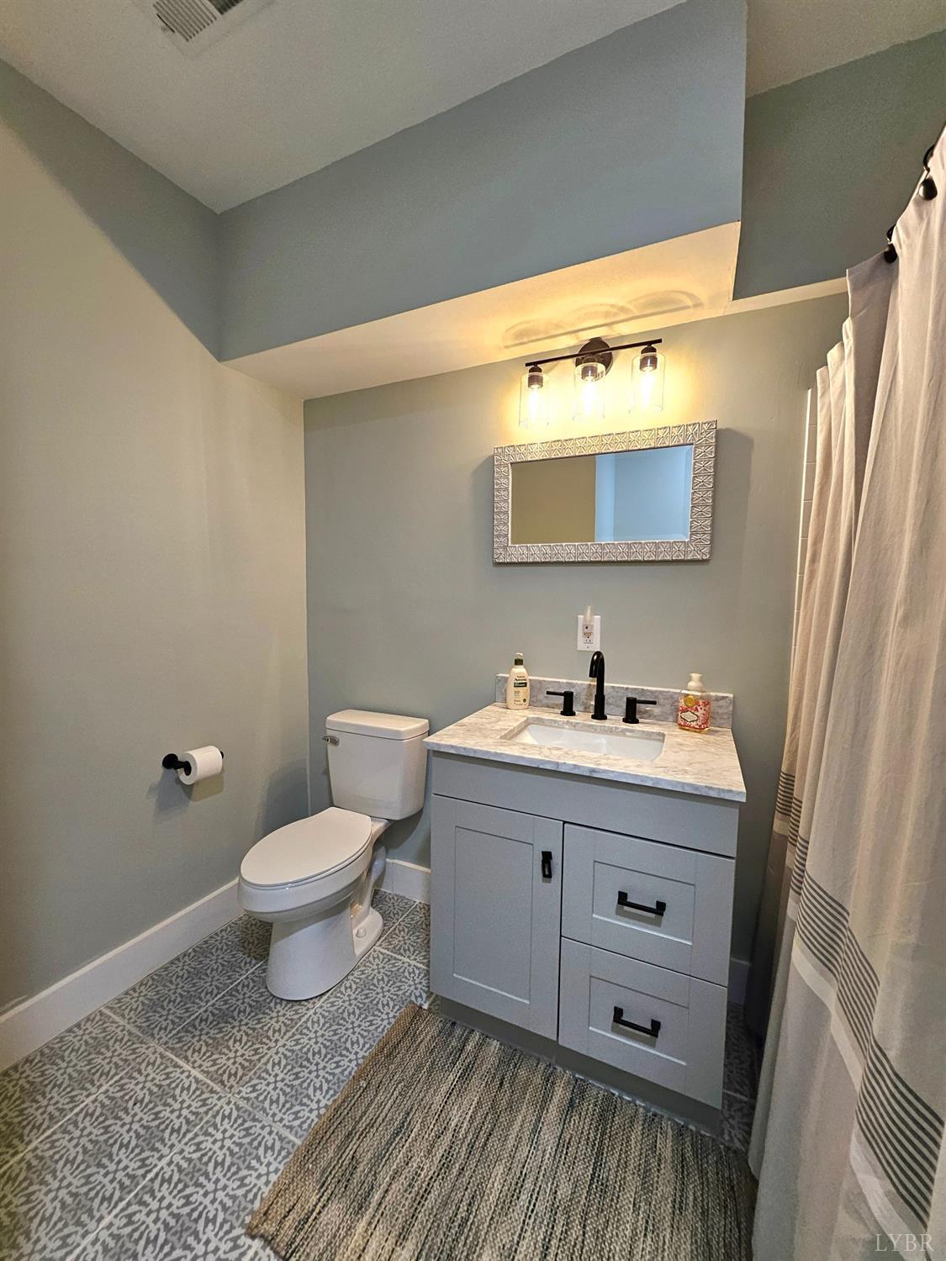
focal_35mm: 13
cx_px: 473
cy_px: 630
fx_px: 474
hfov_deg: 89.9
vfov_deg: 106.2
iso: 125
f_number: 2.2
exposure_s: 1/60.2
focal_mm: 1.74
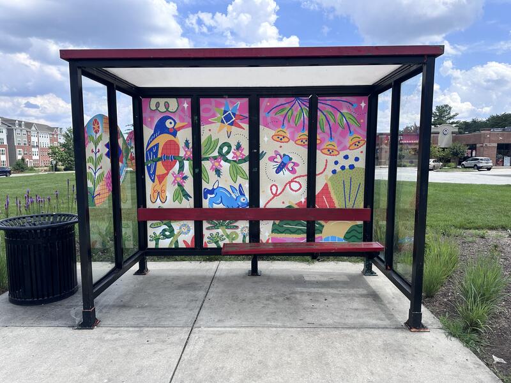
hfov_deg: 71.6
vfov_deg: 56.8
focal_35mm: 24
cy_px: 192
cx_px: 256
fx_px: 354
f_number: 1.78
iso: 80
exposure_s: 1/3058
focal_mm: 6.86
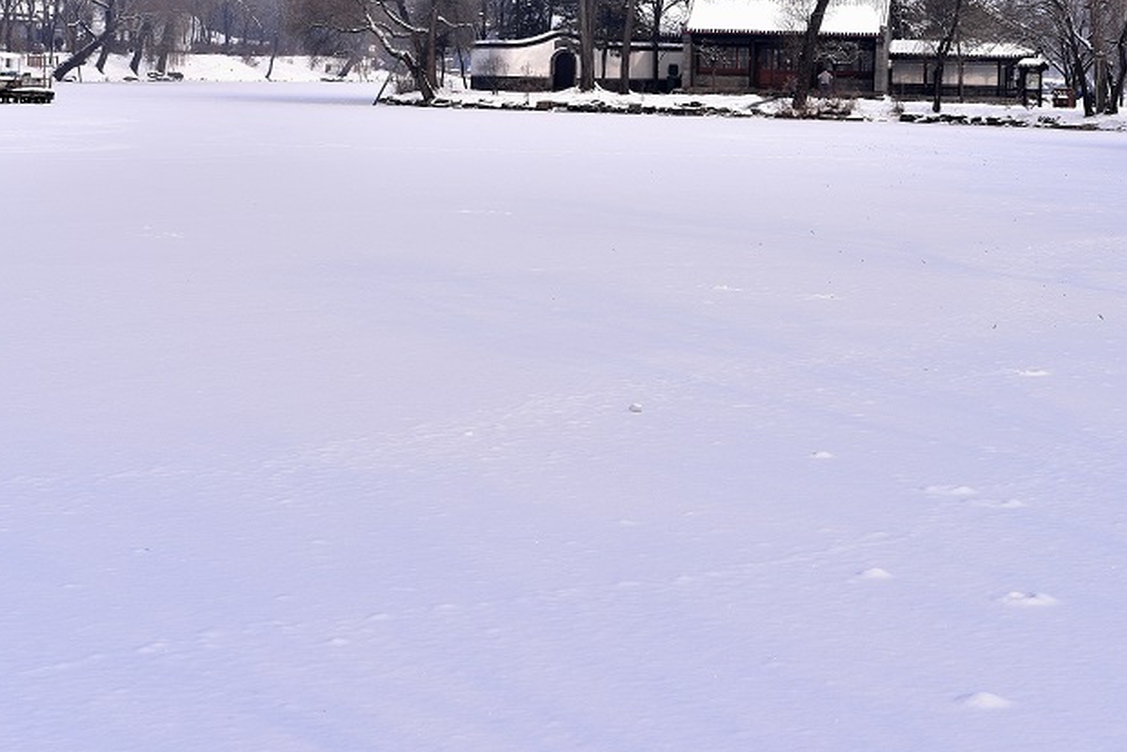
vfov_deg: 14.3
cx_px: 643
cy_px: 113
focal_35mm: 95
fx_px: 2975
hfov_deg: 21.4
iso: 100
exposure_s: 1/160
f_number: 8
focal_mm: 50
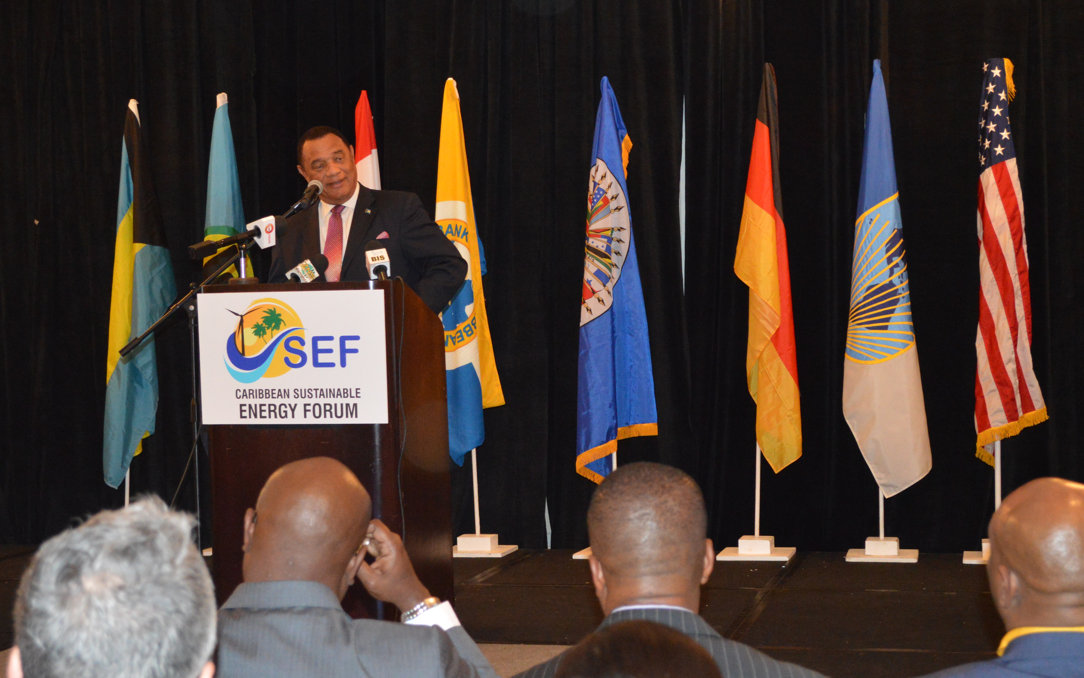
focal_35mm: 62
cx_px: 546
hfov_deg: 33.0
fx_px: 1832
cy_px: 346
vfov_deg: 21.0
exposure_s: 1/60
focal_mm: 40
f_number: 5.3
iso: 2800
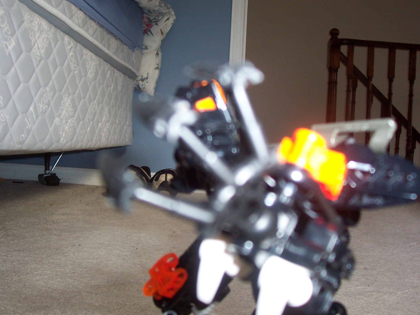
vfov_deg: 38.7
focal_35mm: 37
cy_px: 158
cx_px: 210
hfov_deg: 50.1
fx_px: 449
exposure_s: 1/60
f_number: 2.8
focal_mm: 5.6
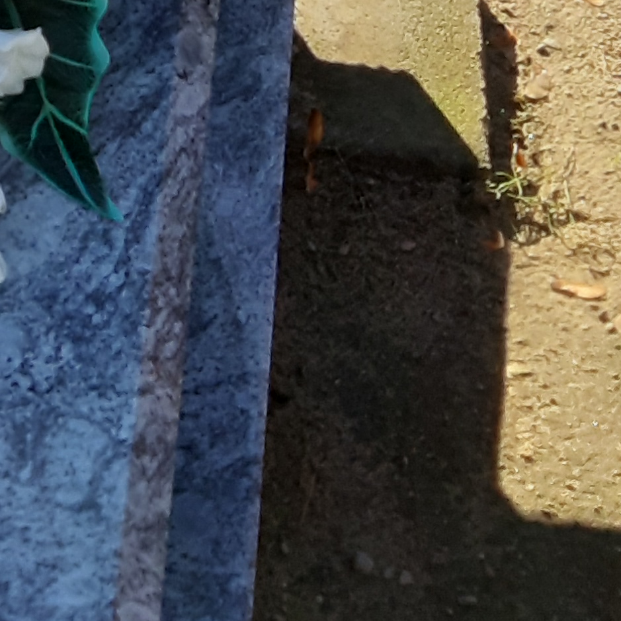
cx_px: -317
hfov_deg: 11.6
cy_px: -349
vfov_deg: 11.6
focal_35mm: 144
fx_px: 2923
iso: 40
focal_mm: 3.93
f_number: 1.7
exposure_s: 1/568
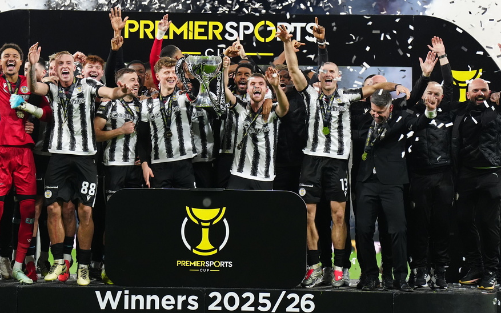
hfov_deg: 8.8
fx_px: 3249
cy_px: 128
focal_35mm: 238
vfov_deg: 5.5
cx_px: 221
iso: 3200
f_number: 3.2
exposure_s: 1/1250
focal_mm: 200
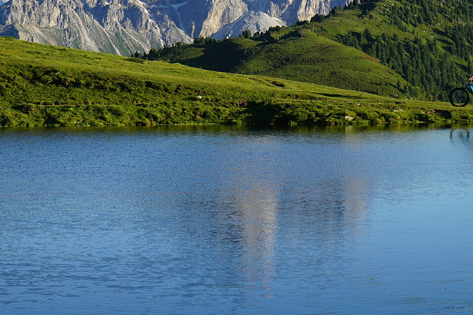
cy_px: 5
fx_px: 1852
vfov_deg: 9.7
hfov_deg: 14.5
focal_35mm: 141
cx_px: 329
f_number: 9
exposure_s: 1/125
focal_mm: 70
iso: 100
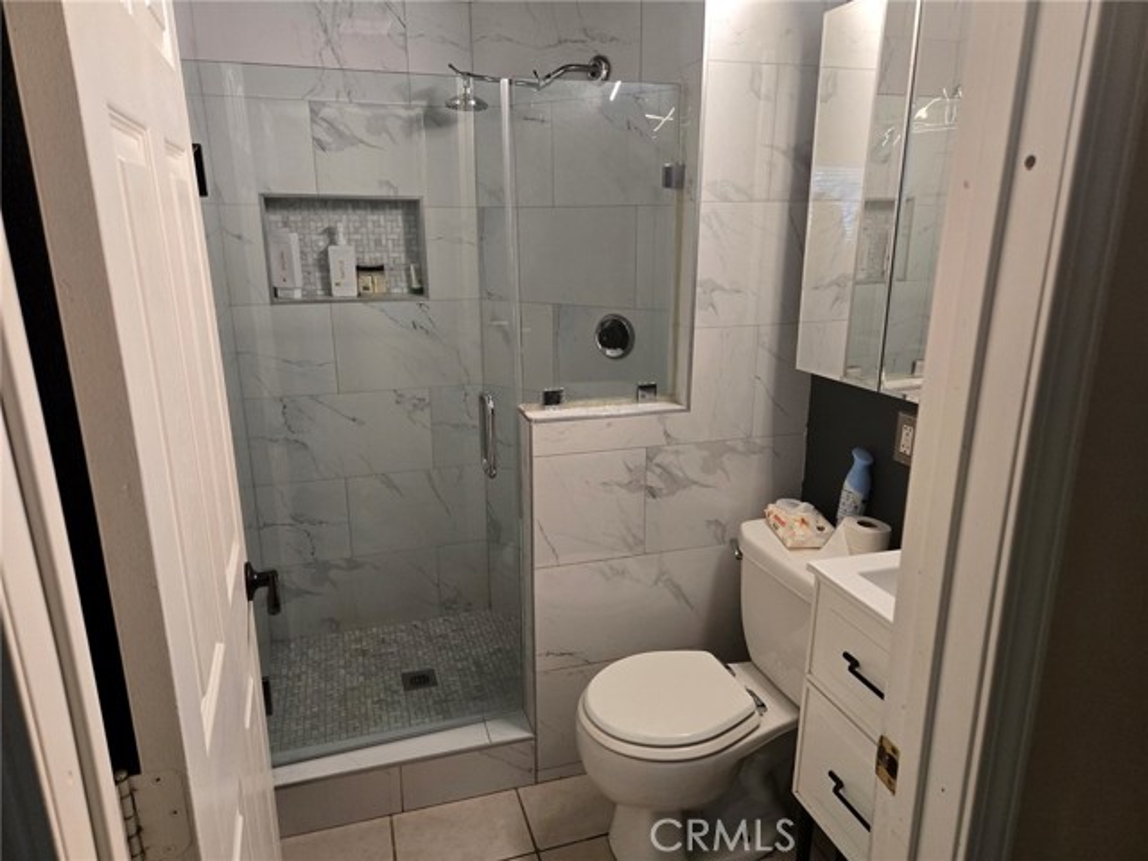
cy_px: 430
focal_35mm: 23
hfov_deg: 73.9
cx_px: 574
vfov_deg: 58.9
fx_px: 763
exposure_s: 1/120
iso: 400
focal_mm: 5.4
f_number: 1.8
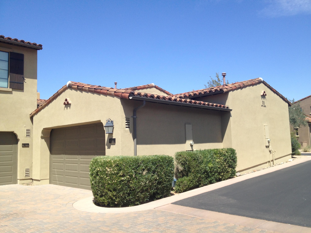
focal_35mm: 35
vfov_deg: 40.7
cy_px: 116
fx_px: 314
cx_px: 156
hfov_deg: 52.6
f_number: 2.4
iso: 50
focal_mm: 4.28
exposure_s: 1/1416
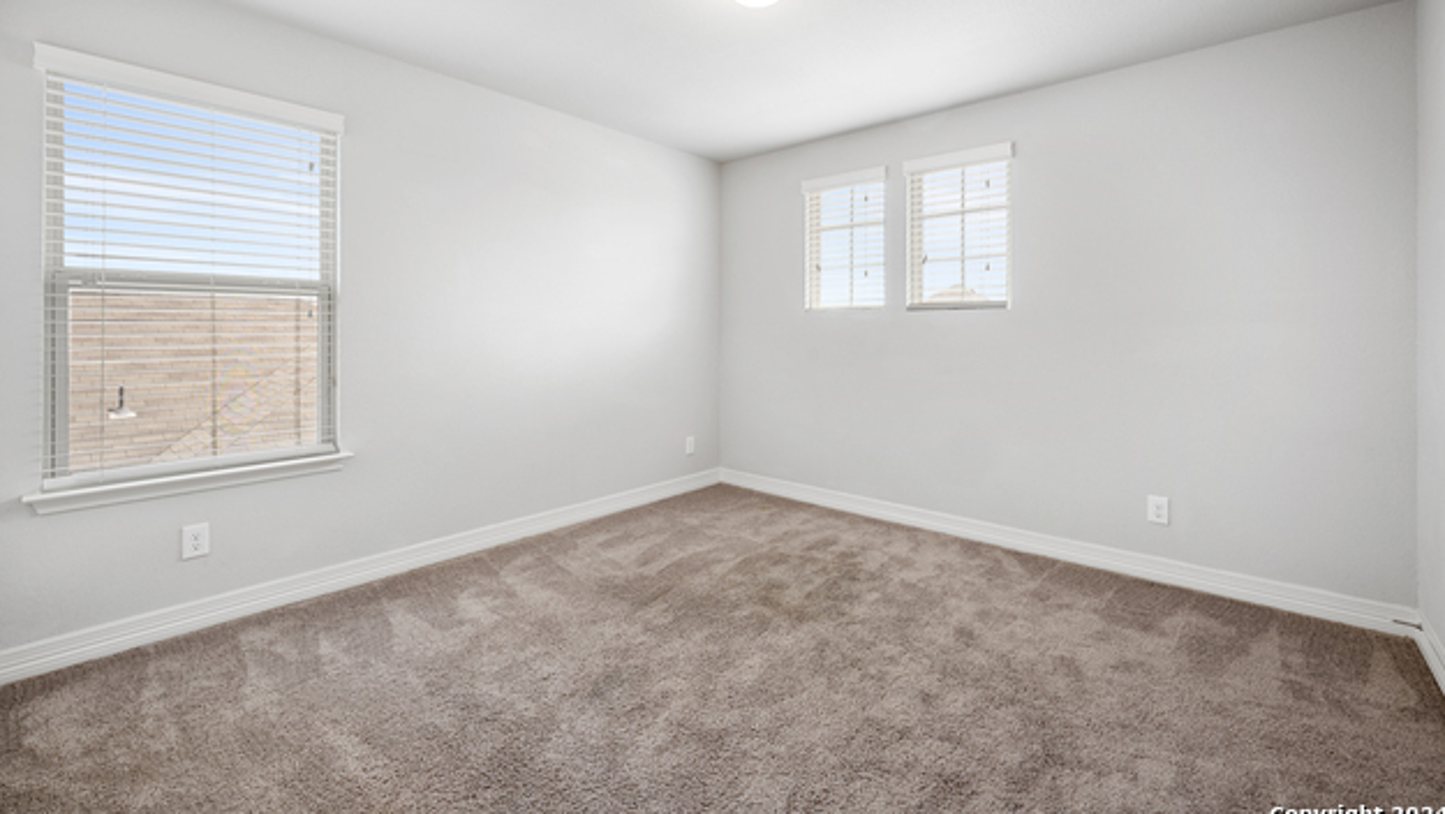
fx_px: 575
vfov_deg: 70.4
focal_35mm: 15
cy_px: 363
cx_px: 714
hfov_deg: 103.0
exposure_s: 1/8
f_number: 9
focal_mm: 14
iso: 250
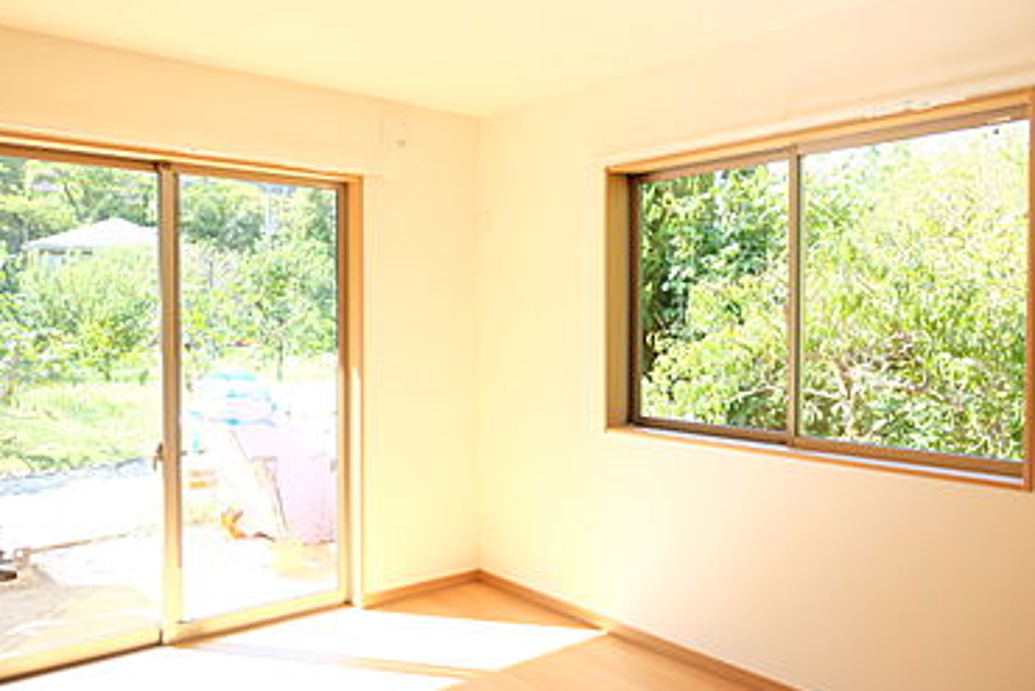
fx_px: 805
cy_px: 344
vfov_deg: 46.4
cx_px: 518
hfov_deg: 65.5
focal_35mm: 28
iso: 400
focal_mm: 18
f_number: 3.2
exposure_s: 1/140
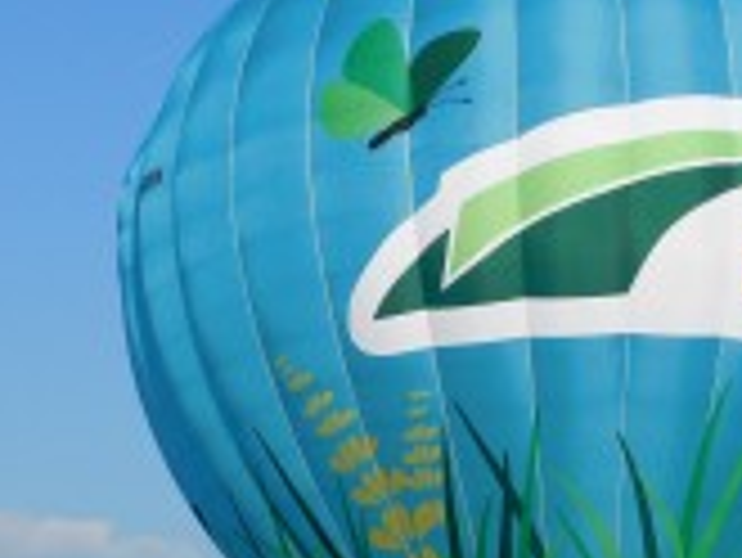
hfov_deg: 14.8
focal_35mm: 133
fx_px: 2853
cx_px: 486
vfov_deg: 11.1
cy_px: 454
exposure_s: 1/1250
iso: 125
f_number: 4
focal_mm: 9.9
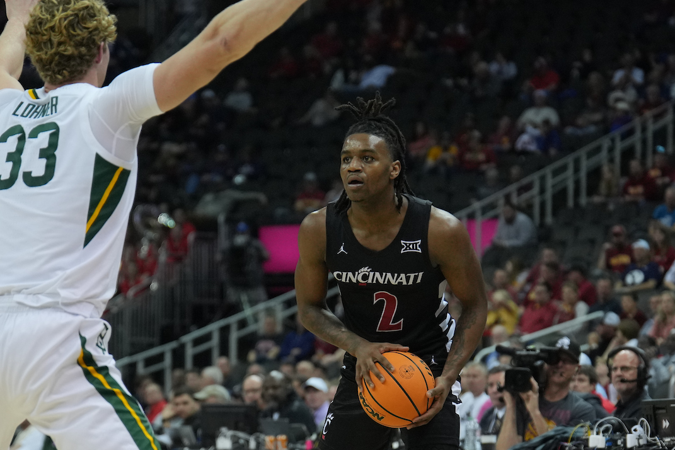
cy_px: 354
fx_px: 3318
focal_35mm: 177
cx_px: 380
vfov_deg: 7.7
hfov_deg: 11.6
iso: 1600
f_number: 2.8
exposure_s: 1/1250
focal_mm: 79
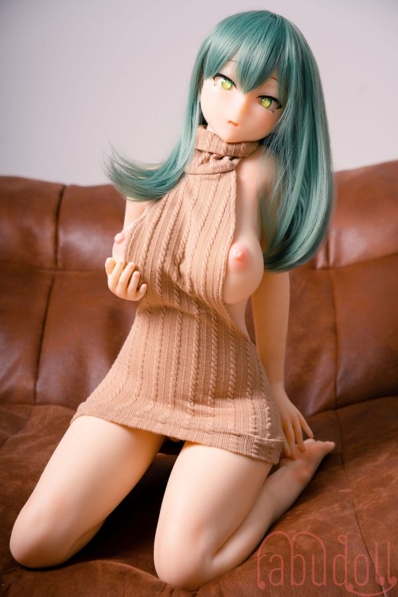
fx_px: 1161
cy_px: 298
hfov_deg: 19.5
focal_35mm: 70
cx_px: 199
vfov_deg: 28.8
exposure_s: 1/200
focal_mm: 70
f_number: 5.6
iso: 100
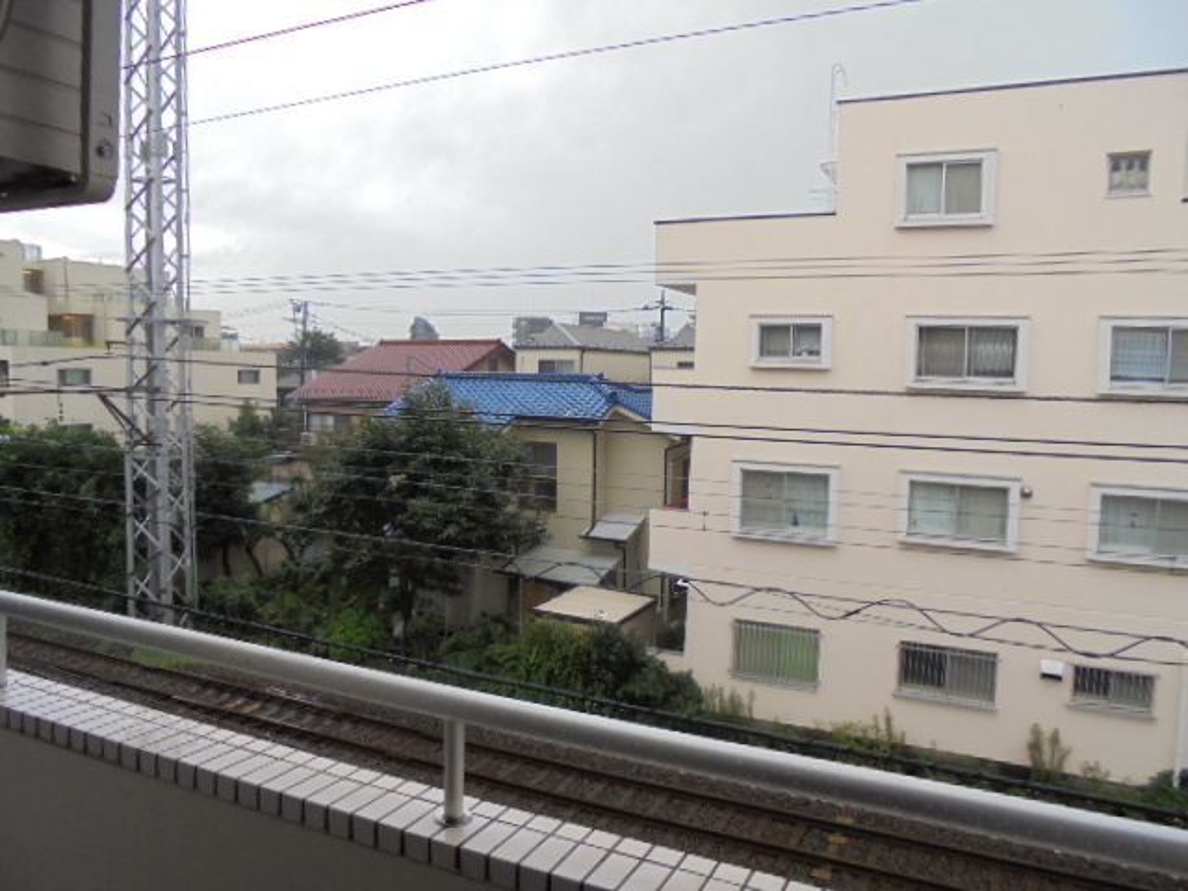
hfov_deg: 67.3
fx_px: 892
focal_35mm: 26
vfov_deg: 53.1
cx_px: 594
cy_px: 446
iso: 100
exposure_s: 1/60
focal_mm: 4.6
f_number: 3.5
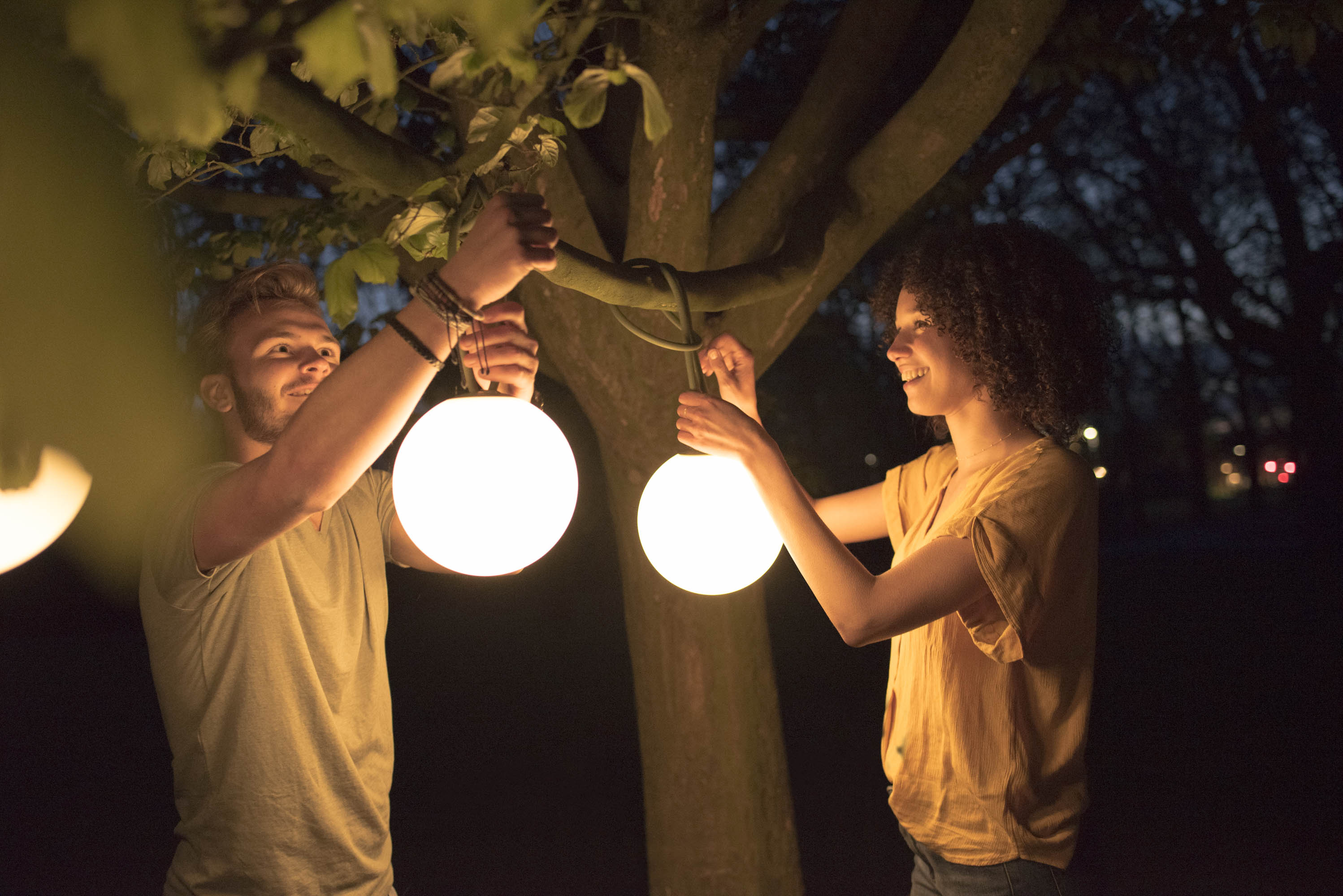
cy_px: 448
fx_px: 1306
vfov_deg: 37.9
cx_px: 672
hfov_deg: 54.4
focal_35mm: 35
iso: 3200
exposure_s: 1/60
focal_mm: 35
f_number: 2.5
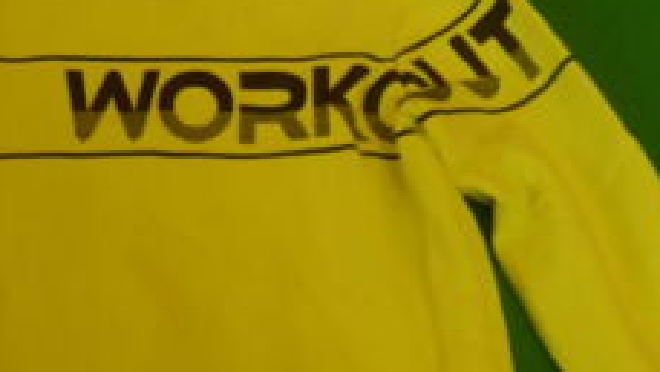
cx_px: 271
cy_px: 363
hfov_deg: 32.7
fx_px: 1120
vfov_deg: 18.4
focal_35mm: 64
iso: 320
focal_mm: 4.9
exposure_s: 1/30
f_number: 3.1
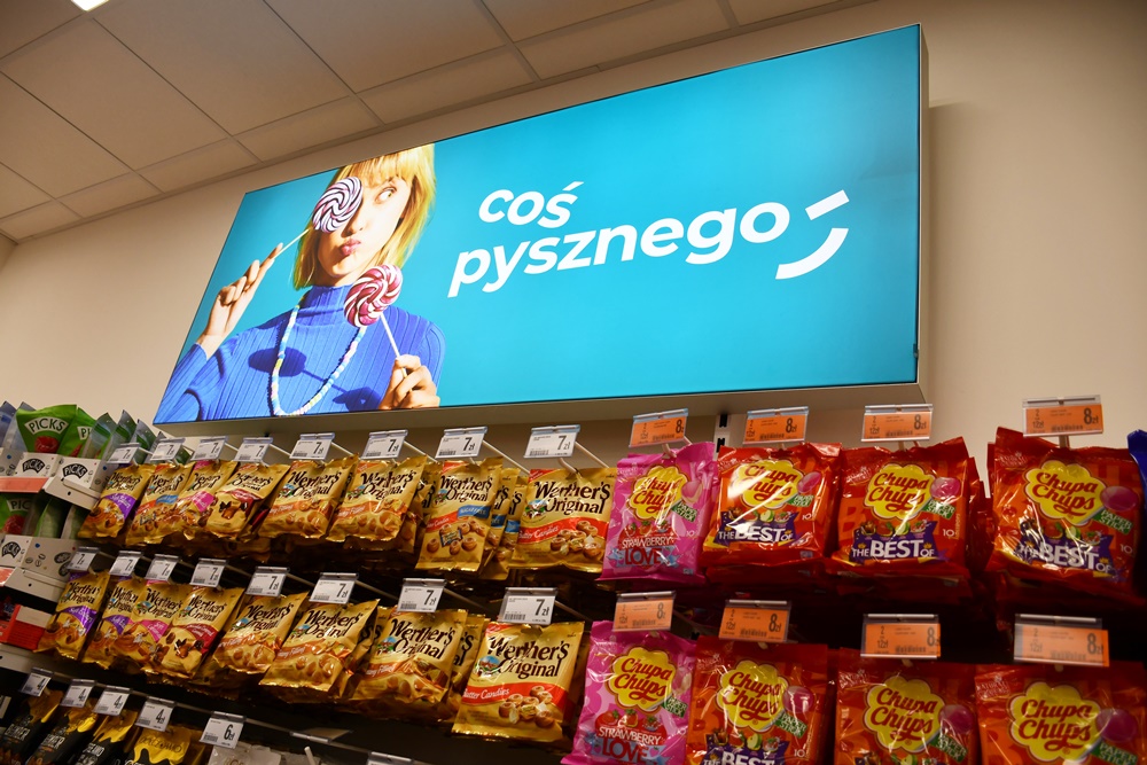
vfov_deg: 47.9
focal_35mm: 27
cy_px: 382
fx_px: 860
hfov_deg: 67.4
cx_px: 574
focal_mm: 18
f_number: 3.5
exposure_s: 1/250
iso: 400
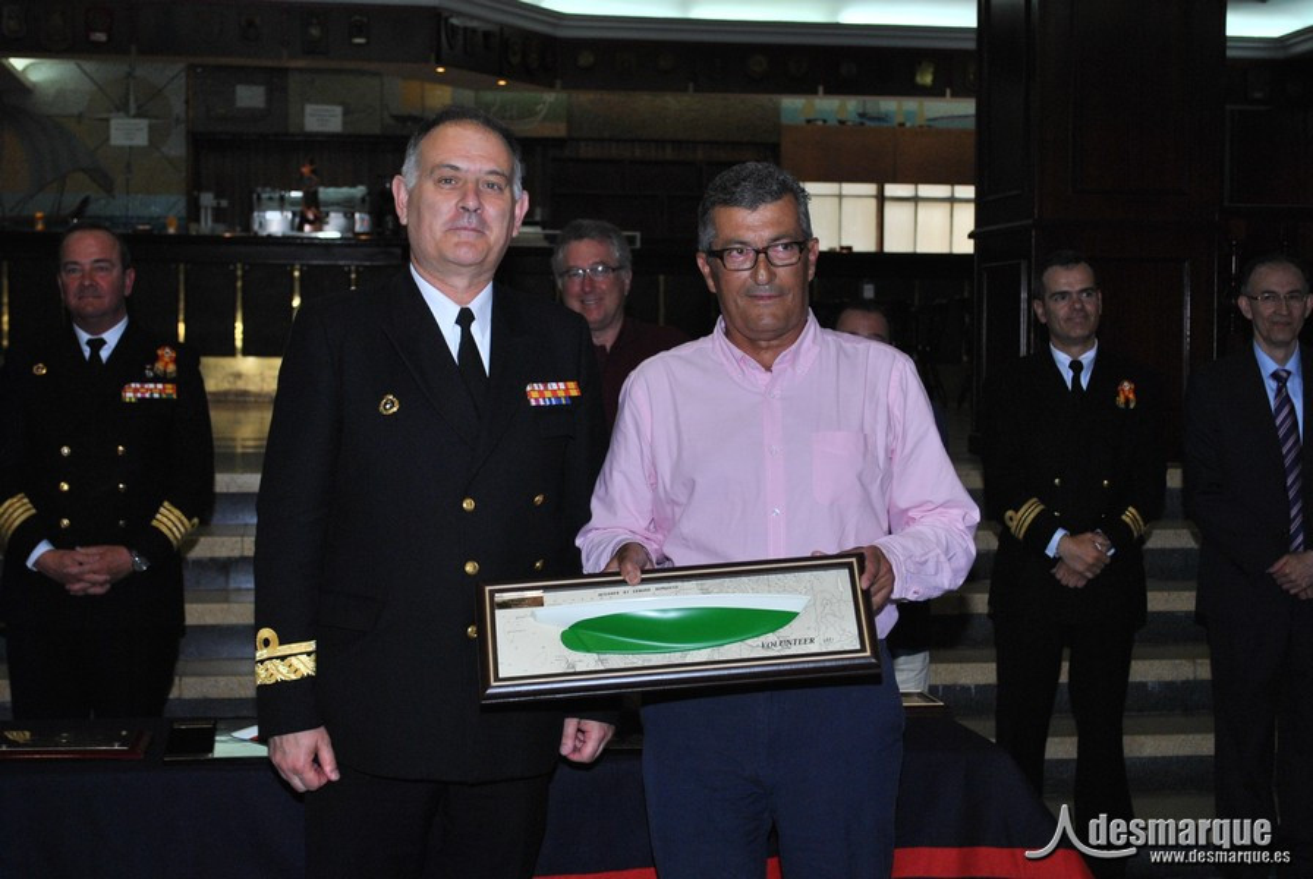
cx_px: 656
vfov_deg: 22.7
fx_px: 2191
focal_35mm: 60
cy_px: 440
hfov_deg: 33.4
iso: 400
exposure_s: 1/125
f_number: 5.3
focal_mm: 40
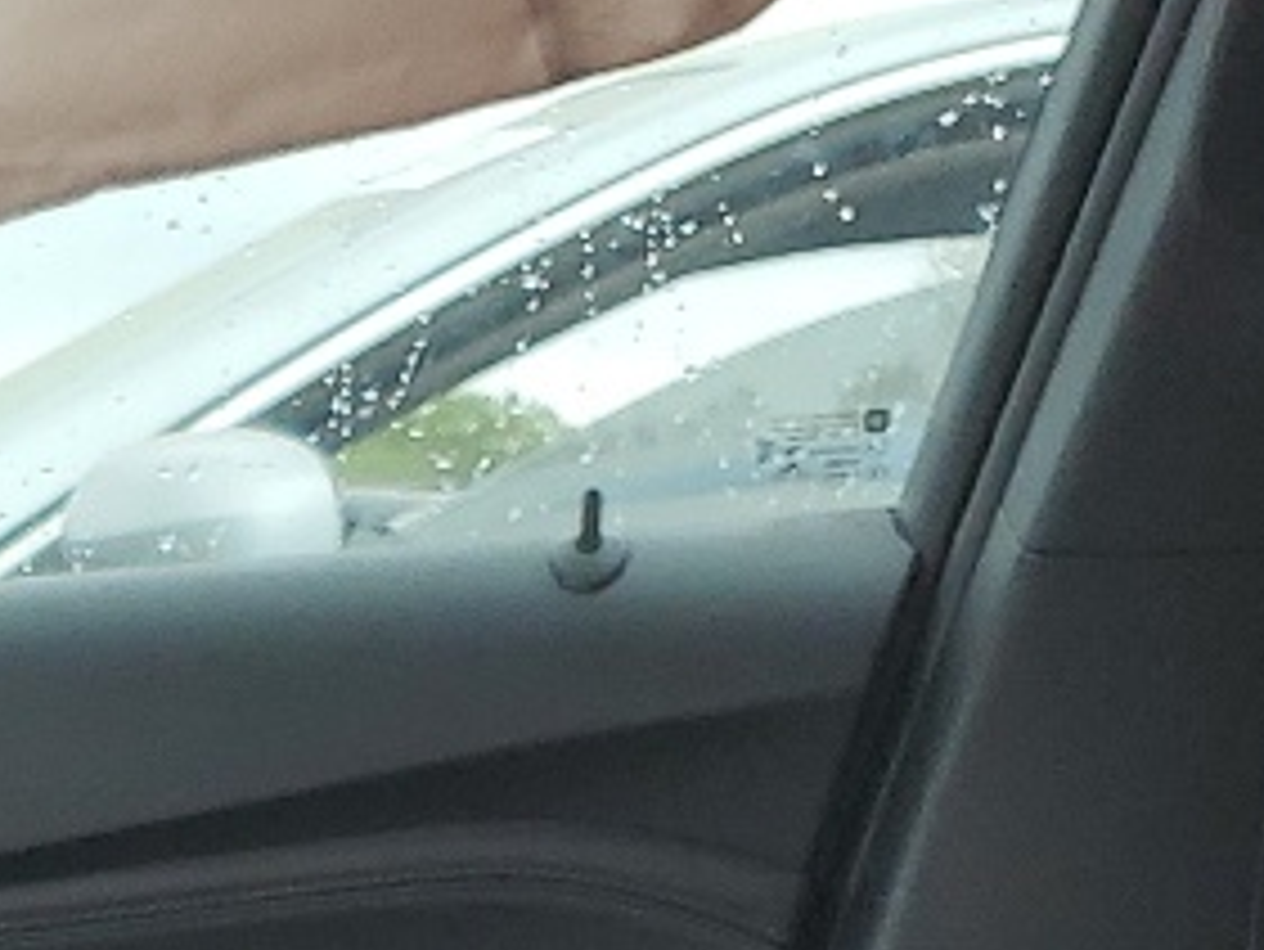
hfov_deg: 12.8
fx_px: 5407
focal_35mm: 148
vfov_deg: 9.2
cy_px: 2071
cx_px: -468
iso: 50
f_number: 1.5
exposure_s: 1/164
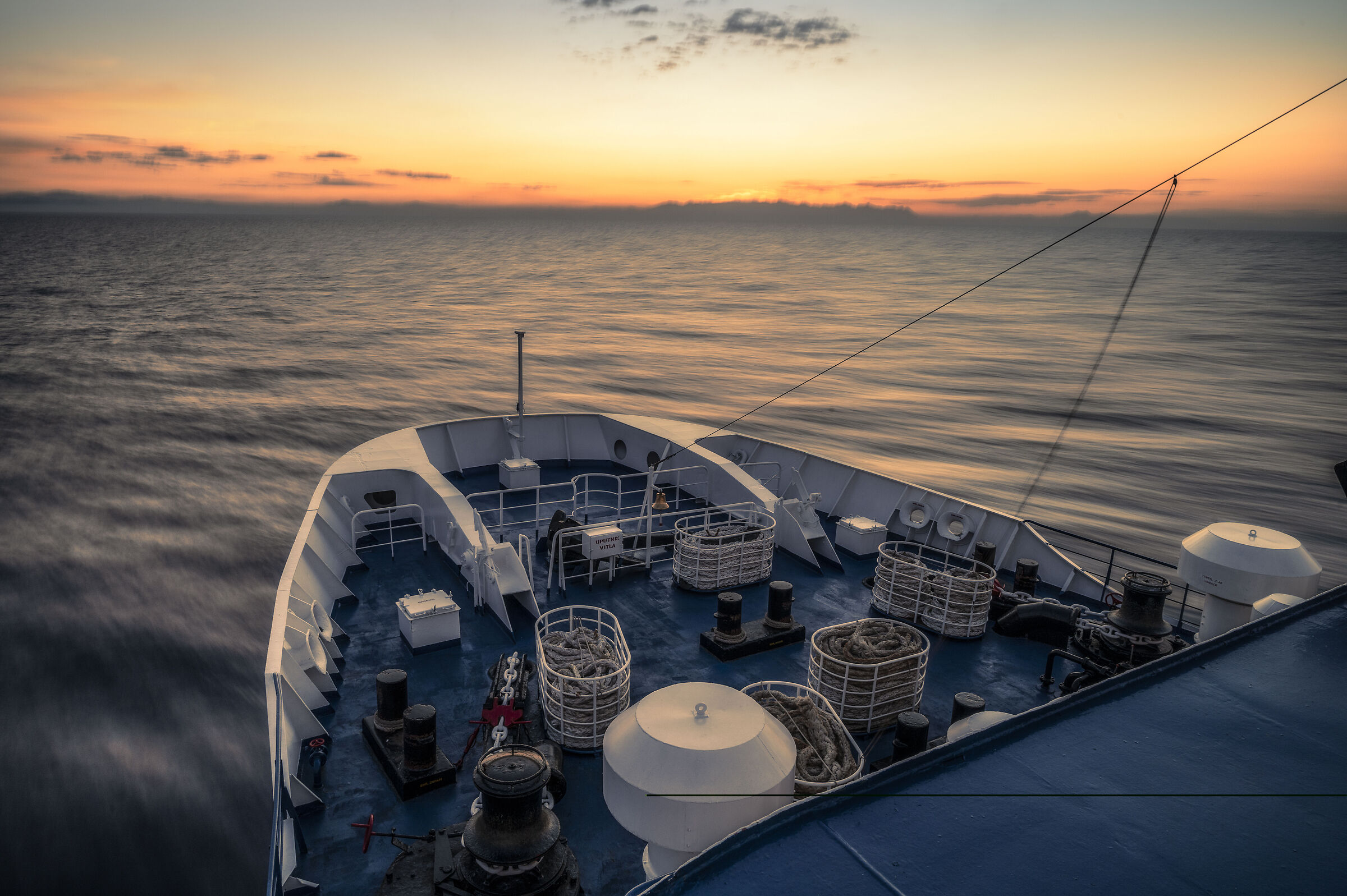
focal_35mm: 24
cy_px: 448
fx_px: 897
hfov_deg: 73.8
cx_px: 674
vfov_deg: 53.1
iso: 100
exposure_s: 2
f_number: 16
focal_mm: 24
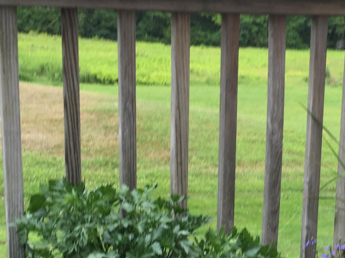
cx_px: 285
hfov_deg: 24.8
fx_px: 767
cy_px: 207
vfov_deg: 18.9
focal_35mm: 77
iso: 32
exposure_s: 1/120
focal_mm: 4.15
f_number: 2.2
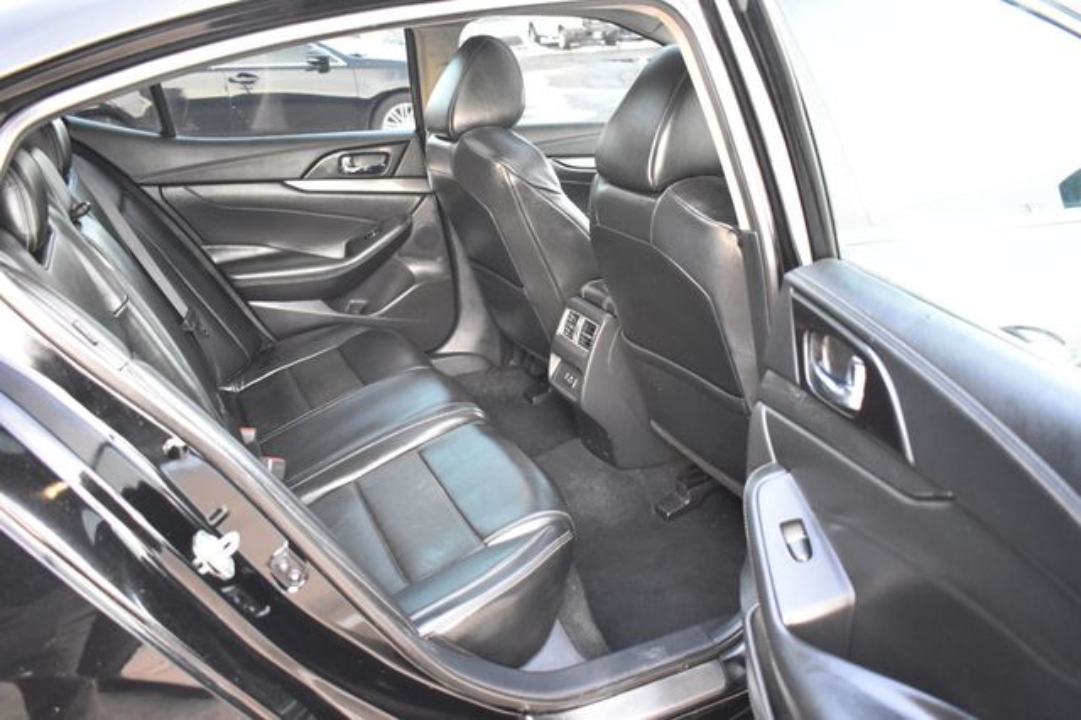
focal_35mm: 30
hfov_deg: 62.0
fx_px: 900
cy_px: 360
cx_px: 540
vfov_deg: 43.6
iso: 3200
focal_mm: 20
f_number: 3.8
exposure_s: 1/100
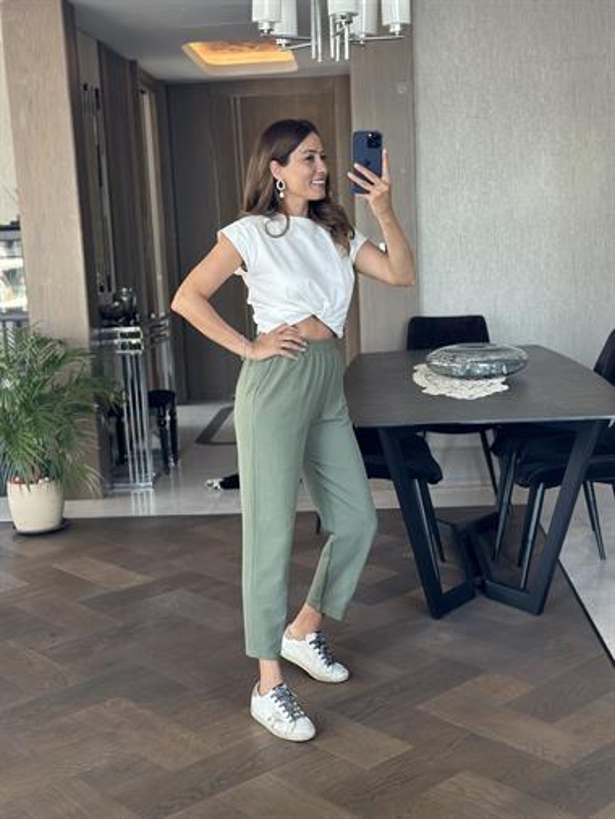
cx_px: 308
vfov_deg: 39.6
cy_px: 410
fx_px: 1136
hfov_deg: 30.3
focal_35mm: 48
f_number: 1.78
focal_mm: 6.86
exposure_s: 1/60
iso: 125
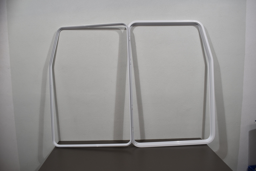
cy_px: 86
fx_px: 213
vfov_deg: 43.6
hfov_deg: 61.9
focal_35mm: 30
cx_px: 128
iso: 320
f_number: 5.6
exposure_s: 1/125
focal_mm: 20
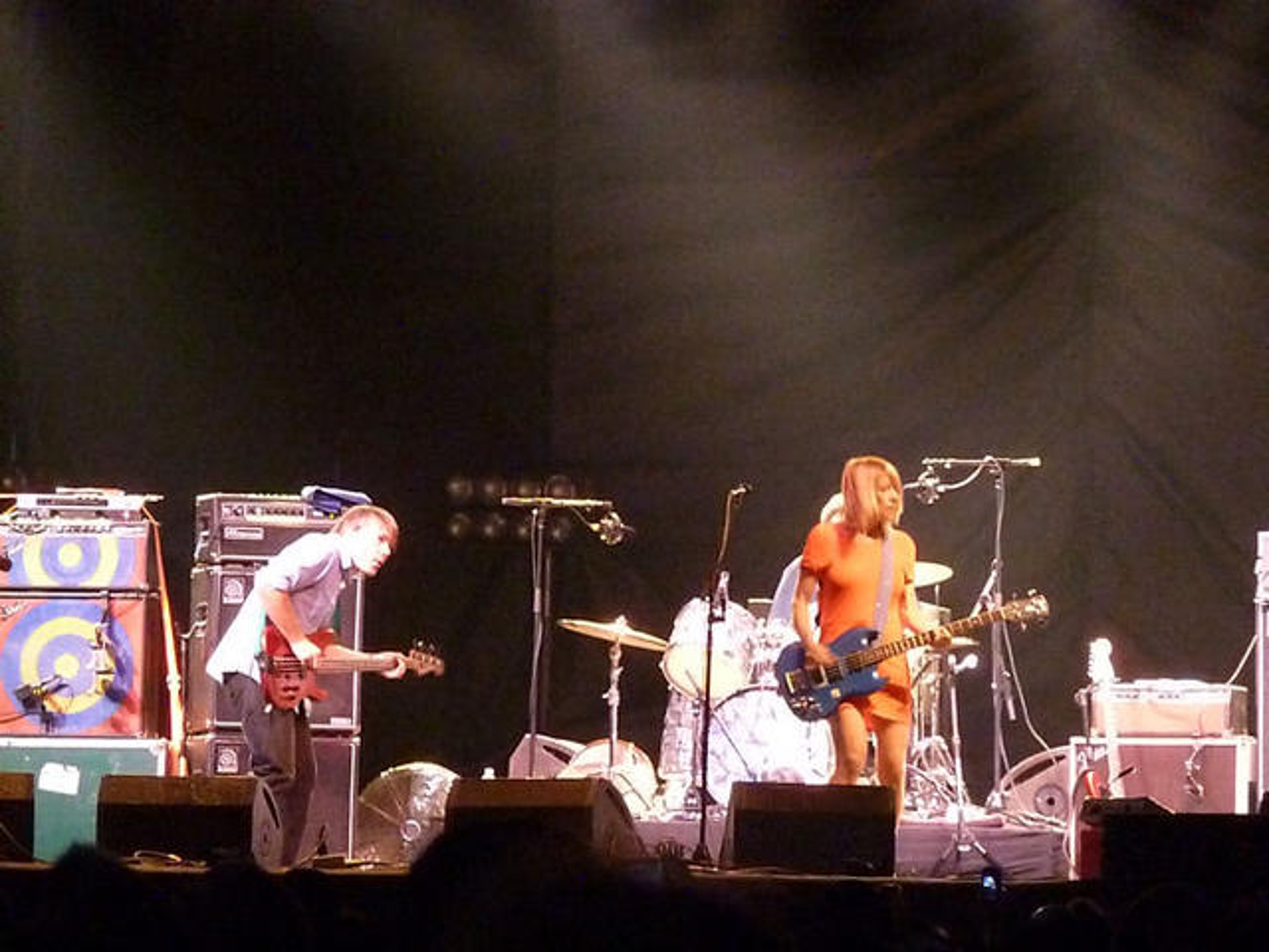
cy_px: 476
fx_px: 14077
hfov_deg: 5.2
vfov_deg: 3.9
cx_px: 634
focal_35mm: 384
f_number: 5.9
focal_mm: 68.8
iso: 3200
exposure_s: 1/25
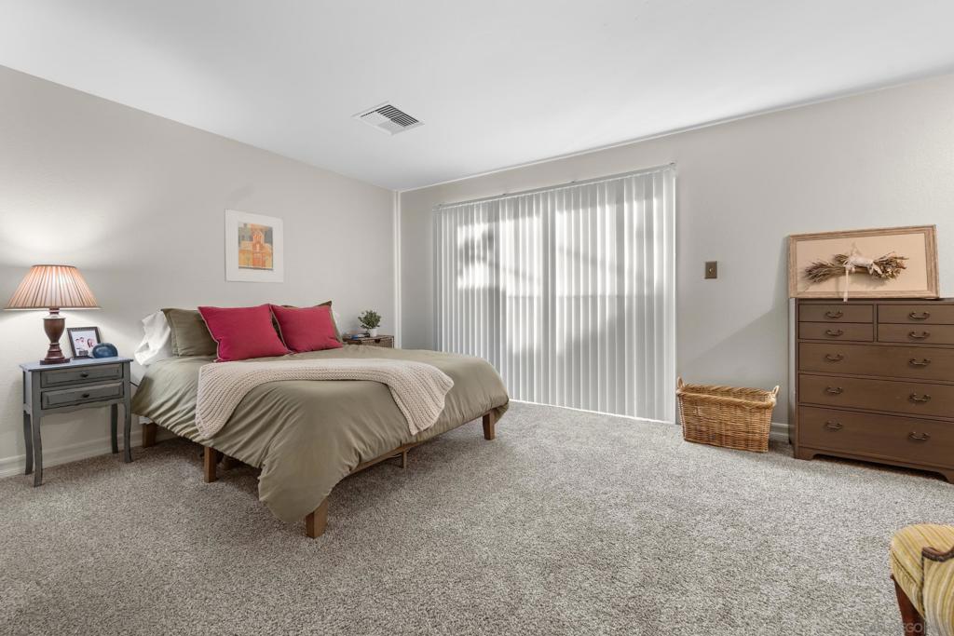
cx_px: 477
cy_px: 318
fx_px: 371
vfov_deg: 81.2
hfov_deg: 104.2
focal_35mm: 14
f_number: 6.3
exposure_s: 1/1.25
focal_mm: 14
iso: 320
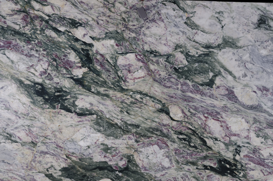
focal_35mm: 30
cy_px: 90
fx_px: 227
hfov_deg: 62.0
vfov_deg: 43.4
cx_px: 136
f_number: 9.5
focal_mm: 20
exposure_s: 1/2
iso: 100
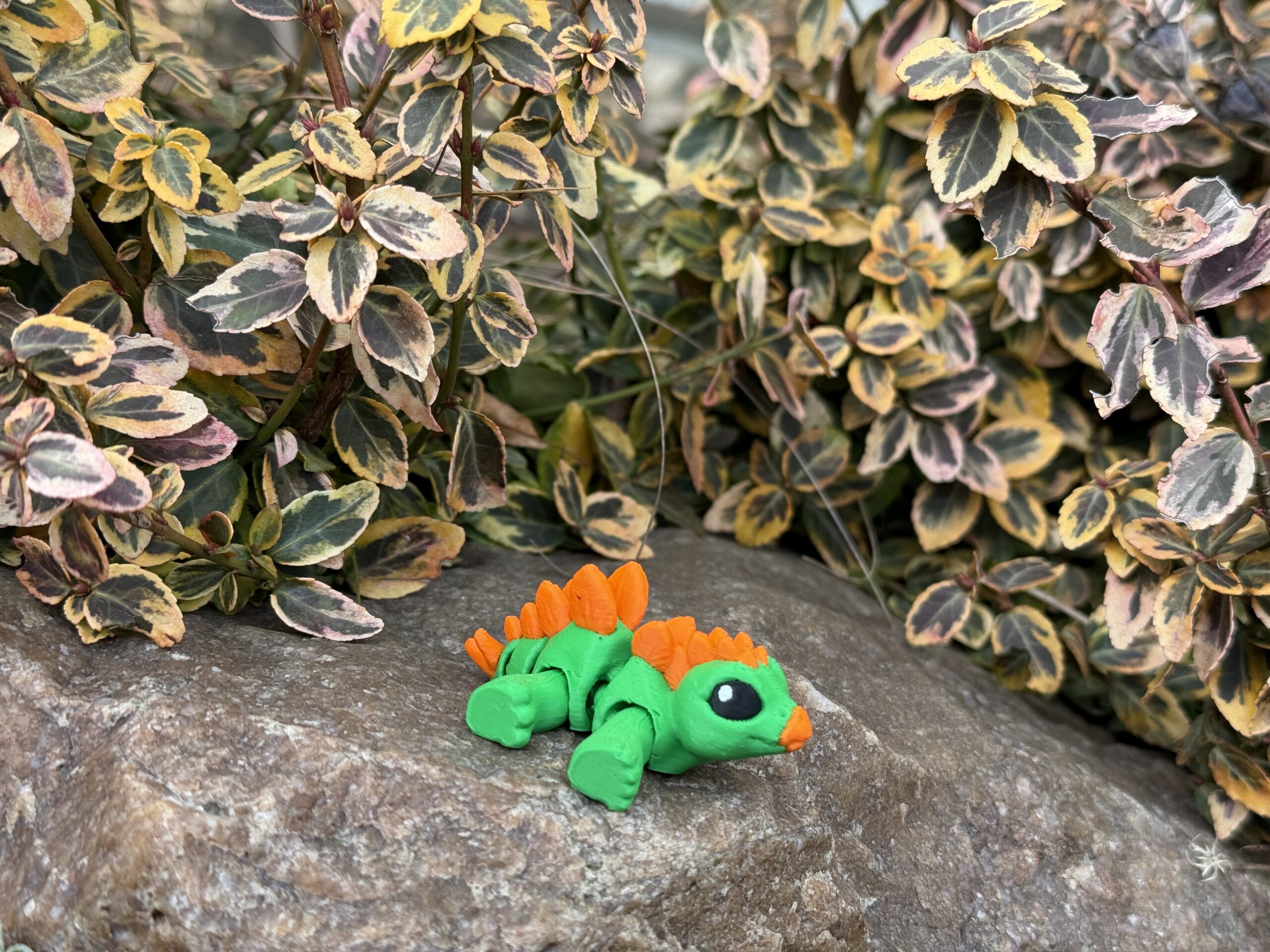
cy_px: 476
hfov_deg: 39.7
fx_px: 1761
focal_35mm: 48
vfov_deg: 30.3
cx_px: 635
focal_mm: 6.76
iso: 64
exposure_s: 1/669
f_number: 1.78
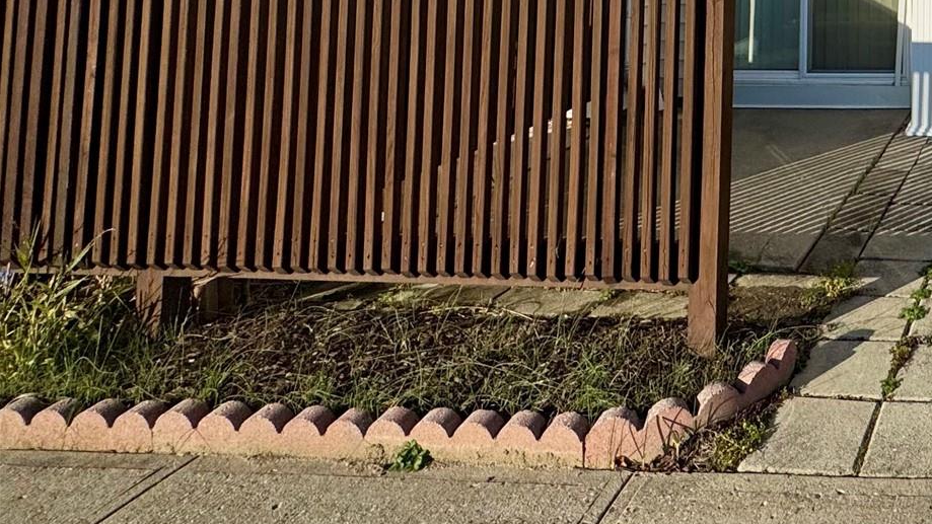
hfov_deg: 43.8
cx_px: 1037
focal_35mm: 34
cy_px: -165
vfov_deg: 28.2
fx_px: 840
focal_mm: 2.22
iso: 40
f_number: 2.2
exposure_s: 1/3906
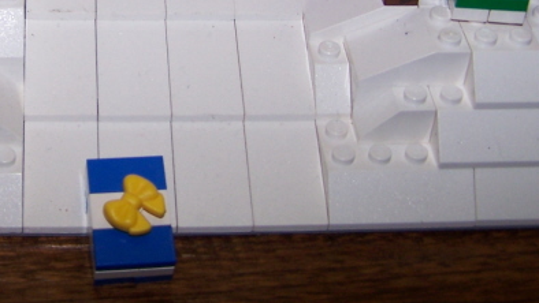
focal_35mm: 84
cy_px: -74
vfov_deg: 13.9
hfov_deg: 24.8
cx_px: 98
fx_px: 1201
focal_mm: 6.3
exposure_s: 1/60
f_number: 2.8
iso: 80
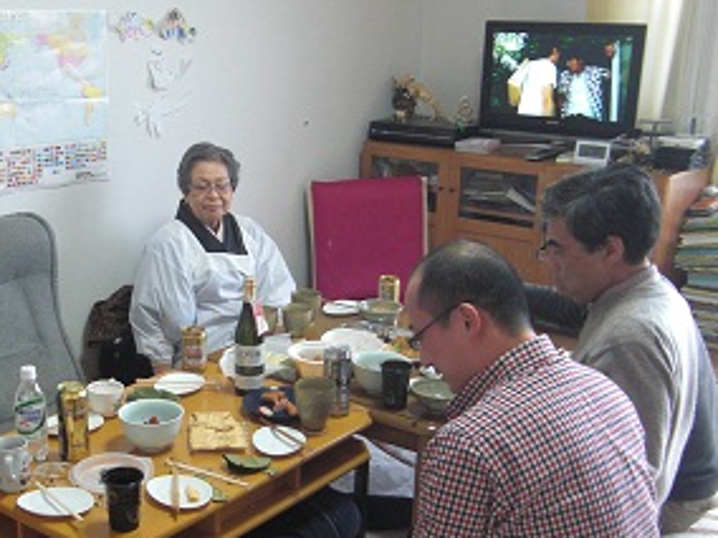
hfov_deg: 37.0
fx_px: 1058
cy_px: 357
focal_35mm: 51
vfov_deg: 28.4
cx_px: 220
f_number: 2.7
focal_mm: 5.8
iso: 200
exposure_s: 1/25
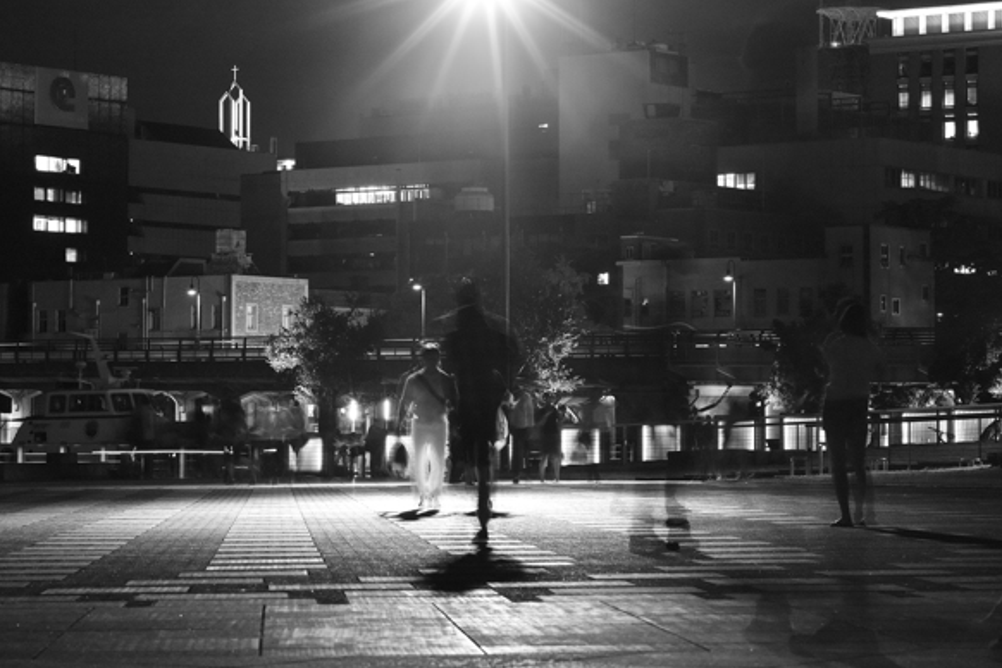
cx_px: 599
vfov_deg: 10.4
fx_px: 3674
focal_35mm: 132
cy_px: 289
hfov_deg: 15.5
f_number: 5.6
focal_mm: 50
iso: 320
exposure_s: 1.6
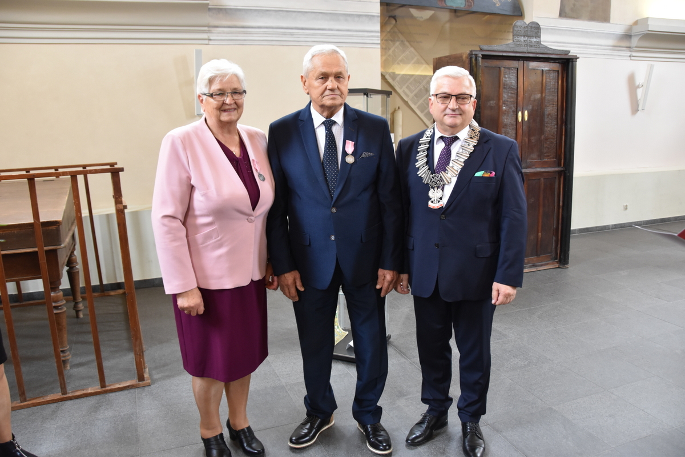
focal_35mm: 27
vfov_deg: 47.9
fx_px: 514
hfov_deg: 67.4
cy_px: 228
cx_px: 342
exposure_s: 1/30
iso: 1100
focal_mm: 18
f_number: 3.5
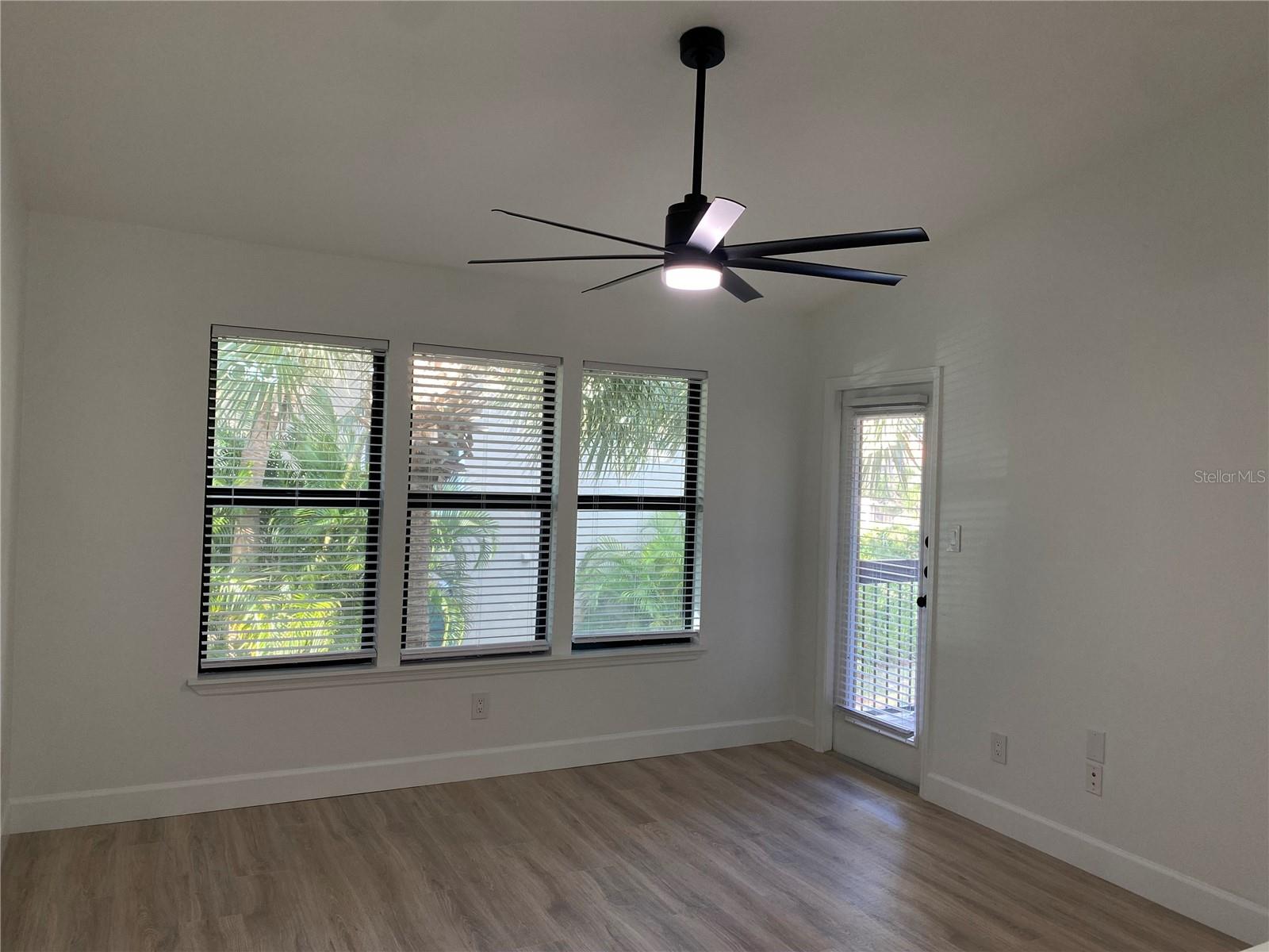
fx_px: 953
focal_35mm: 26
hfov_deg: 67.3
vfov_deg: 53.1
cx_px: 634
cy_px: 476
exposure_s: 1/60
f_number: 1.8
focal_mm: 4.25
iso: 80
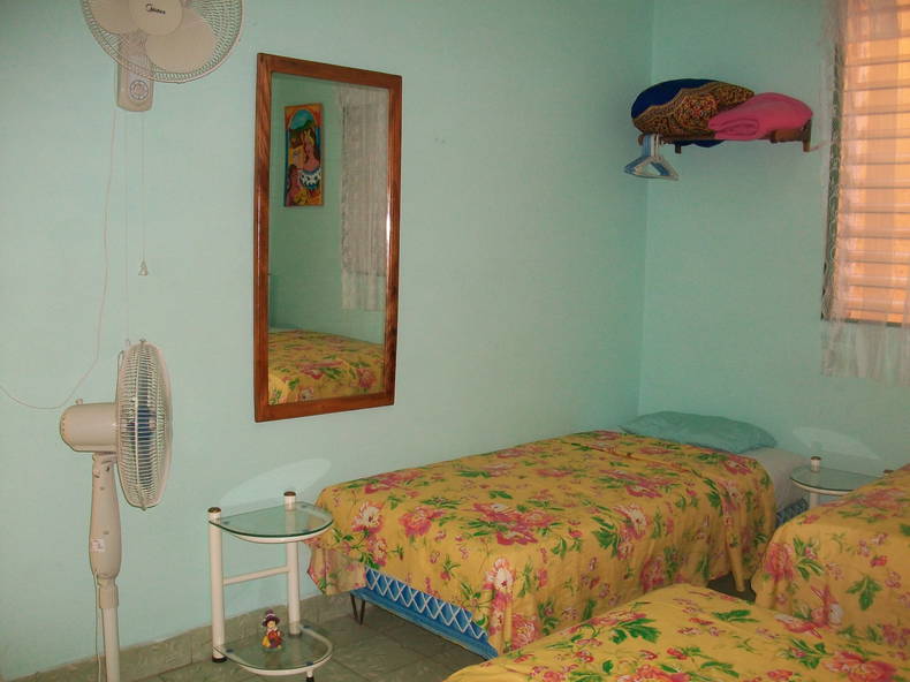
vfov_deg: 41.8
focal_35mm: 34
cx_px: 455
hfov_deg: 54.0
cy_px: 341
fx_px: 894
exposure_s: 1/60
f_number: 2.8
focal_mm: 5.7
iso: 120
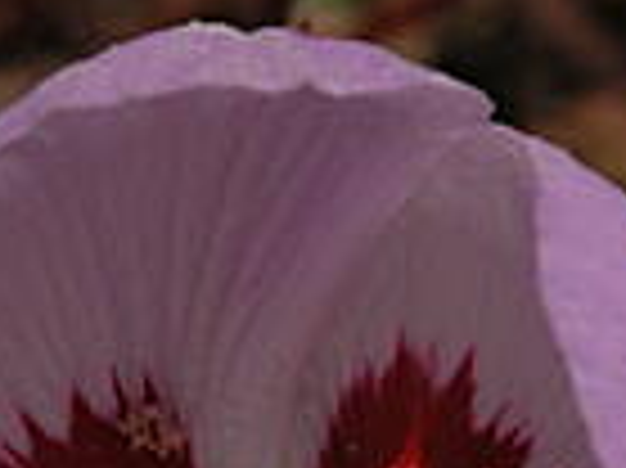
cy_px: 585
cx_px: 225
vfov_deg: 4.8
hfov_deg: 6.5
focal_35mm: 305
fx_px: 5511
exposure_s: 1/681
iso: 100
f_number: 7.4
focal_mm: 27.3
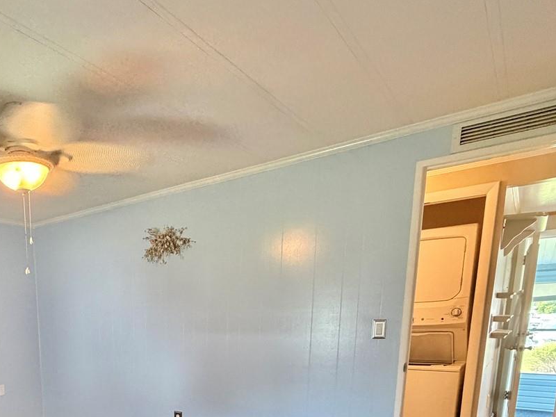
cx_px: 124
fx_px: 450
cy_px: 401
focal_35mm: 28
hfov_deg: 59.3
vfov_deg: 43.8
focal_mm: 2.22
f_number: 2.2
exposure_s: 1/60
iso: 500
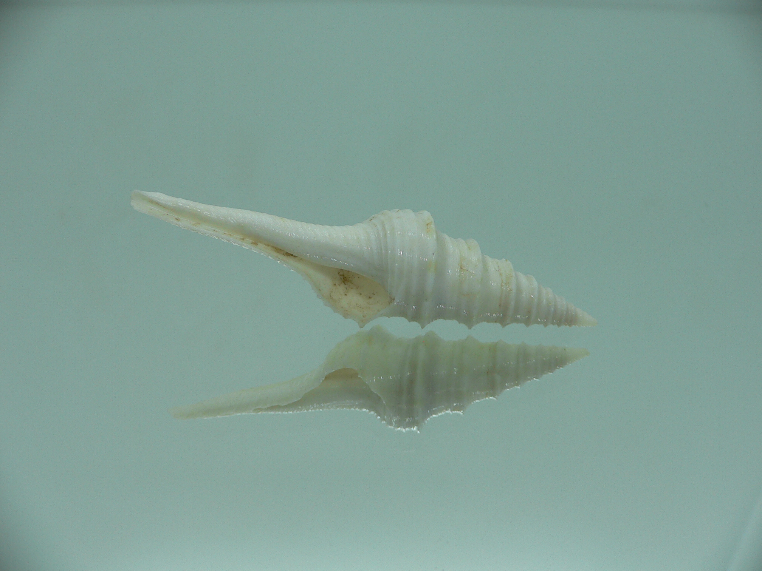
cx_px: 381
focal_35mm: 35
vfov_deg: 40.7
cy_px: 286
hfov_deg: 52.6
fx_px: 770
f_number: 2.8
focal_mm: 4.6
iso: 80
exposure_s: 1/80
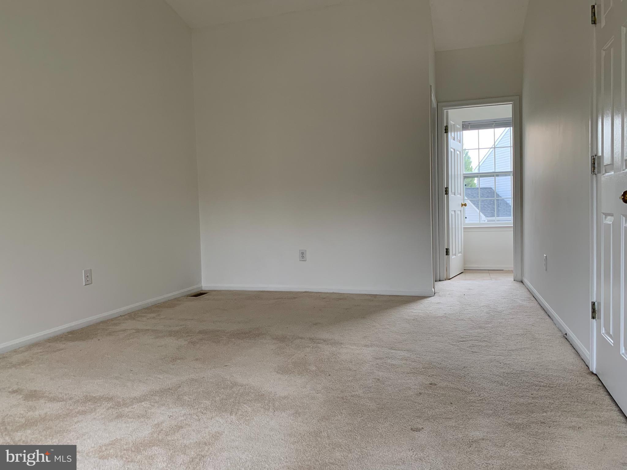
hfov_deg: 67.3
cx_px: 314
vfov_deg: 53.1
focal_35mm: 26
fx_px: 471
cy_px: 235
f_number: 1.8
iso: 80
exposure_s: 1/121
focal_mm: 4.25
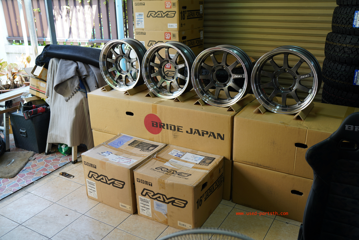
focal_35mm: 35
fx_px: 349
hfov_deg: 54.4
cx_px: 180
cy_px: 120
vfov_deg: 37.9
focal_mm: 35
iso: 100
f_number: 2.8
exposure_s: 1/50
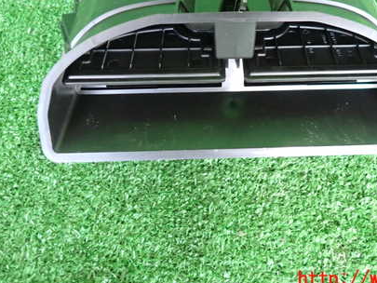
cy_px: 82
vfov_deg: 38.0
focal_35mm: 37
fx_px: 403
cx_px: 229
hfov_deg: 49.8
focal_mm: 4.5
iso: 640
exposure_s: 1/30
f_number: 2
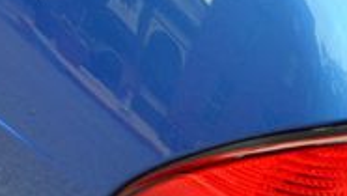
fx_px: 1739
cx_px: 453
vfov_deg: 6.4
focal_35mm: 189
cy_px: 118
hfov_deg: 11.1
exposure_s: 1/200
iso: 200
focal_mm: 35
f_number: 7.1
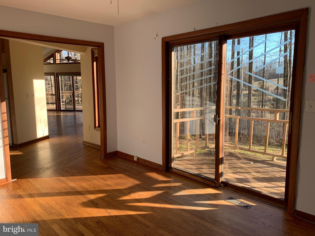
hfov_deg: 67.3
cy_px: 118
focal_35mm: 26
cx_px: 158
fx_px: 237
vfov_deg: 53.1
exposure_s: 1/161
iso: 25
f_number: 1.8
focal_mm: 4.25
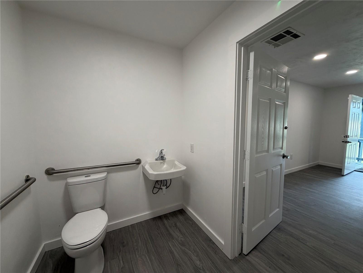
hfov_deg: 102.1
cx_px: 182
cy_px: 136
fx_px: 147
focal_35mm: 14
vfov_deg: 85.7
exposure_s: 1/120
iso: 200
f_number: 2.2
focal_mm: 2.22
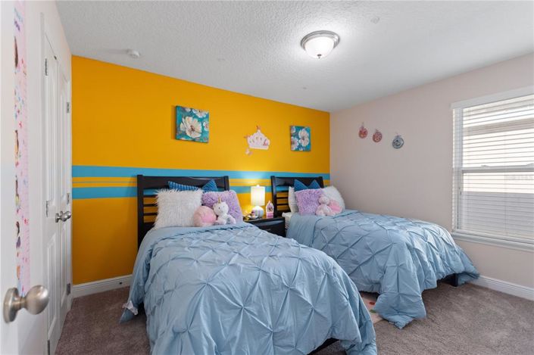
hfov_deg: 100.4
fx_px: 222
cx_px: 267
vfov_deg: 77.2
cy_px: 178
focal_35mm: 15
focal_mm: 10
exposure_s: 1/20
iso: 400
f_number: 4.5
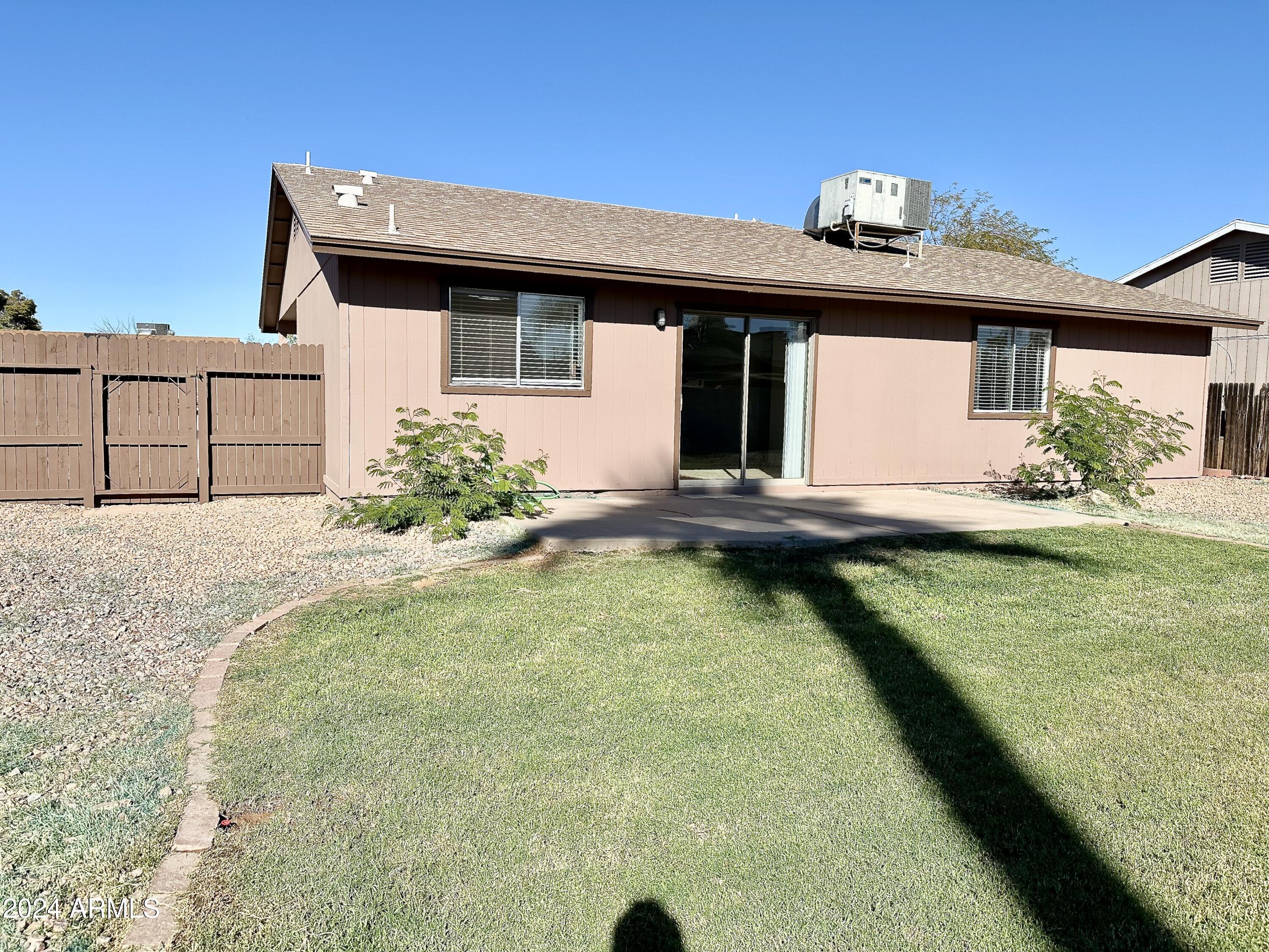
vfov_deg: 56.8
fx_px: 880
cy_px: 476
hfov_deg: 71.6
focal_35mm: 24
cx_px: 634
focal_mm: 6.86
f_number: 1.78
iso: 80
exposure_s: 1/5848
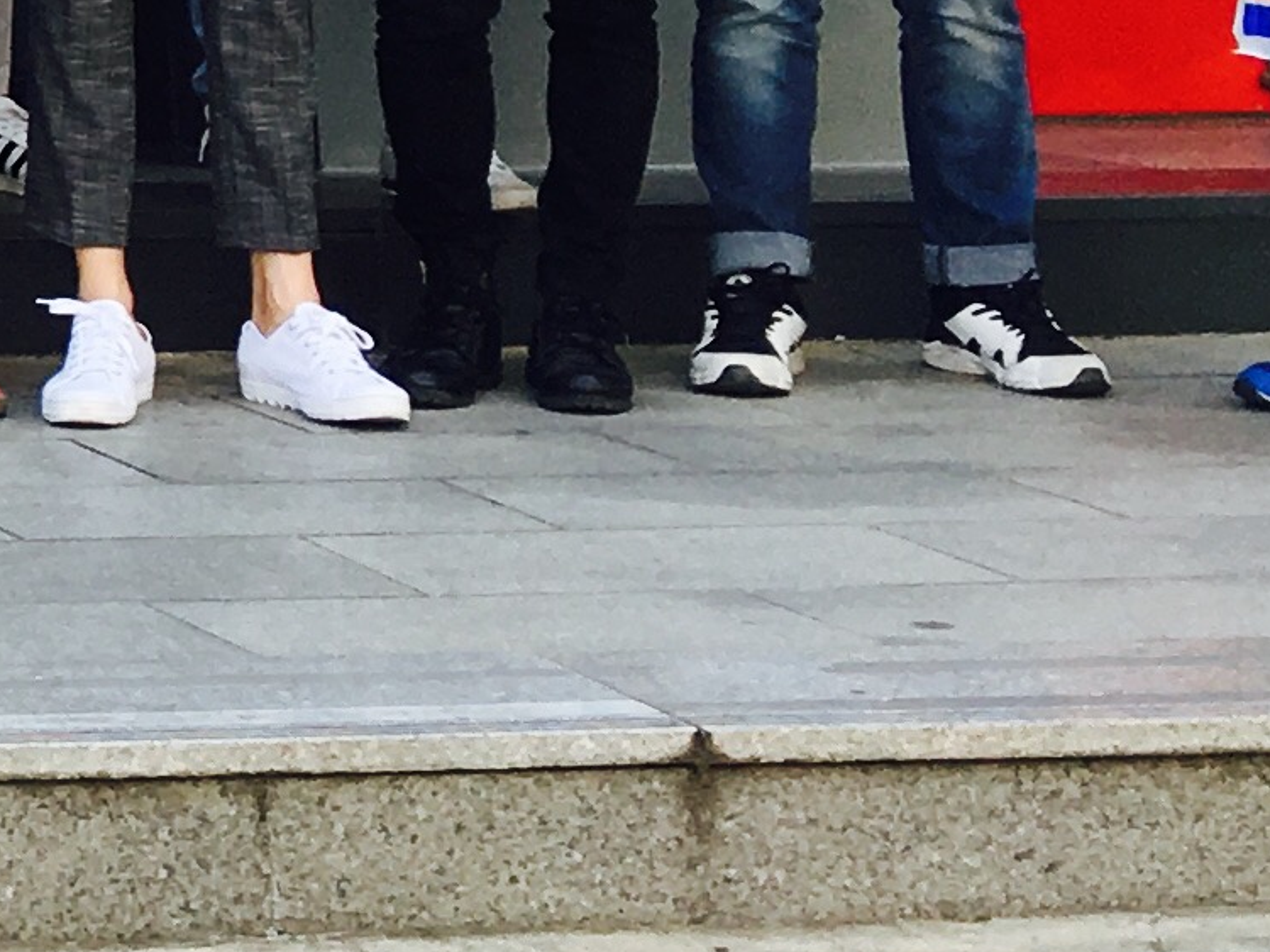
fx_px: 5722
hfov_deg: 10.9
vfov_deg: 9.1
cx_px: -1717
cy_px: -749
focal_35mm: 156
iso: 25
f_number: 2.2
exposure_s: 1/237
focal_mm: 4.15
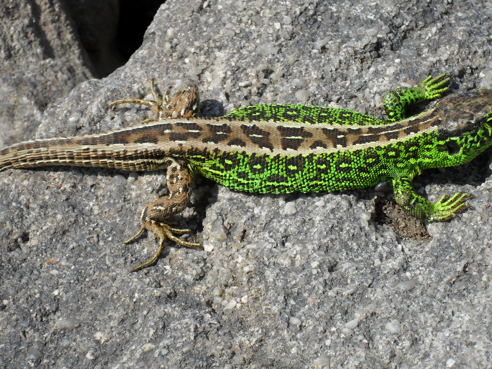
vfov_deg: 10.7
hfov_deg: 14.3
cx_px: 296
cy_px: 181
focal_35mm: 138
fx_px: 1961
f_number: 5.8
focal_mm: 18.9
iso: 100
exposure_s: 1/500
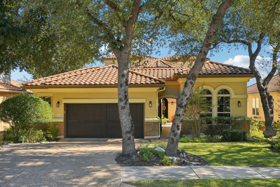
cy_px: 94
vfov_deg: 36.9
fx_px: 280
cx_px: 140
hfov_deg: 53.1
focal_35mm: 36
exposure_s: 1/400
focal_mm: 24
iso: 400
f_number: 8
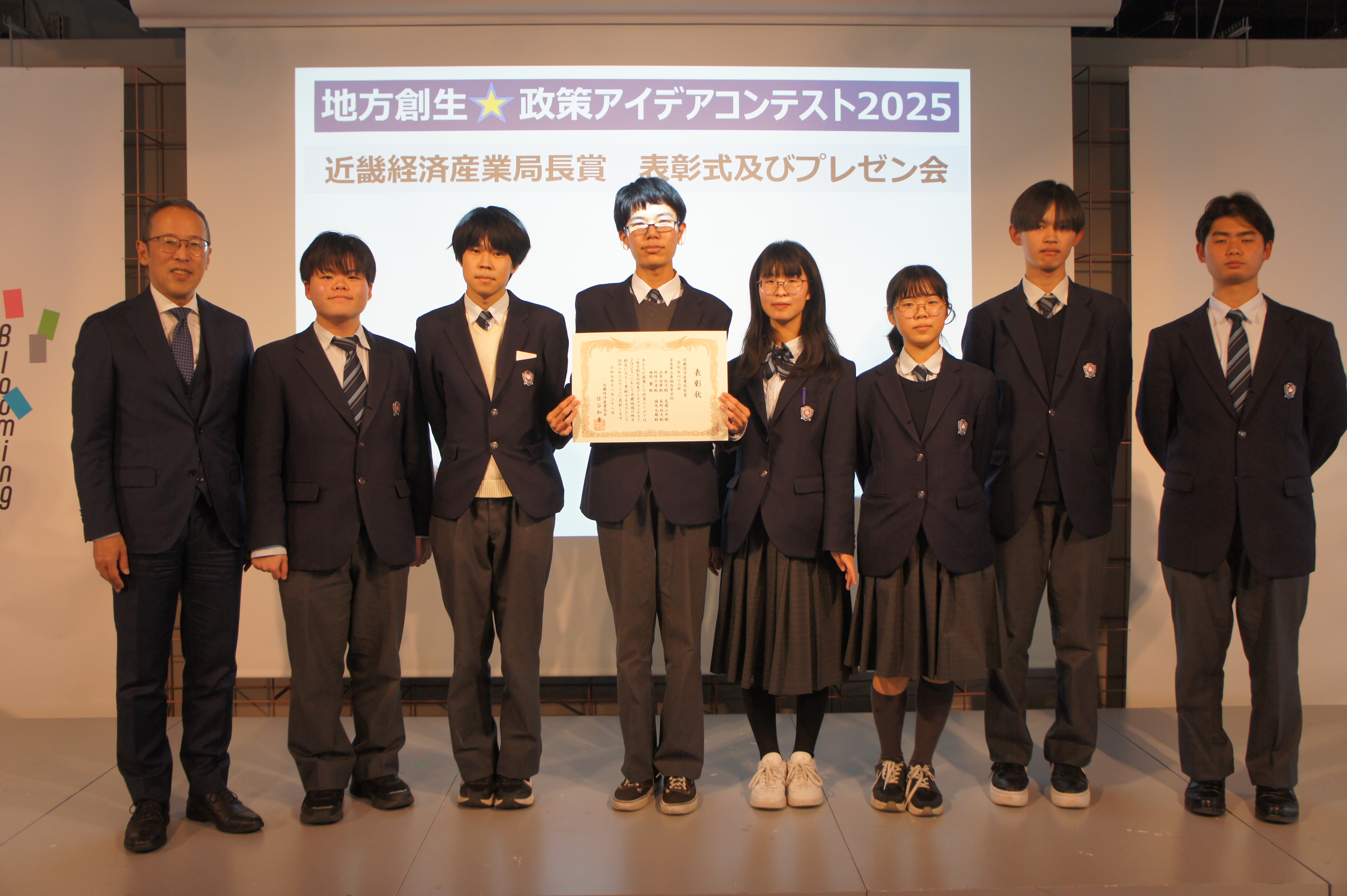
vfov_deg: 43.6
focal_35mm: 30
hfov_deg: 62.0
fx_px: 1122
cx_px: 674
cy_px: 448
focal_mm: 20
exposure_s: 1/125
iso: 500
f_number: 4
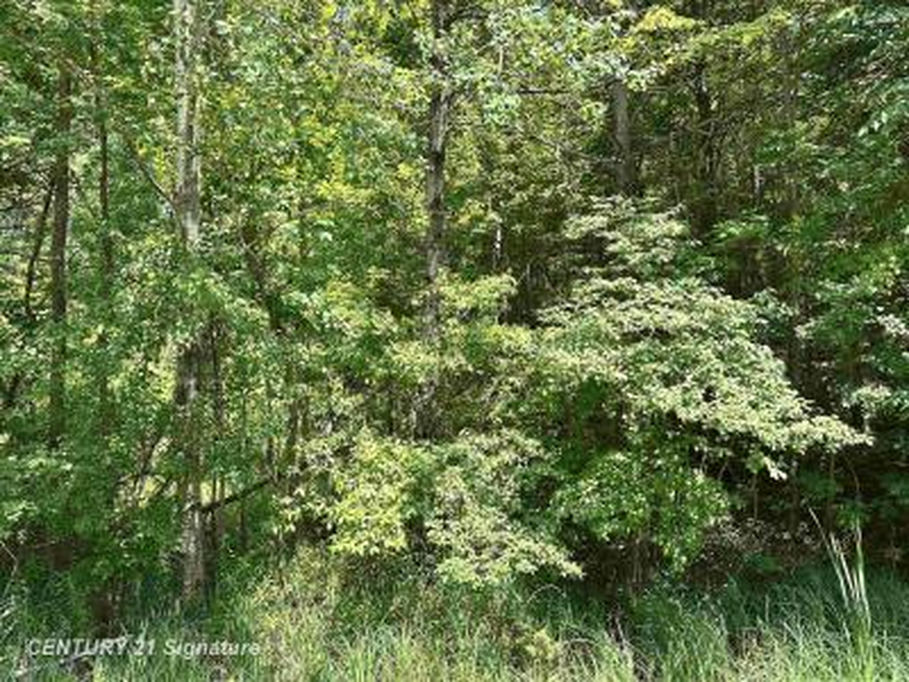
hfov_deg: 71.6
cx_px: 454
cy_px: 341
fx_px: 630
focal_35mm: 24
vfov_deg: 56.8
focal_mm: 6.86
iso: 80
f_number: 1.78
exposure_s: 1/850
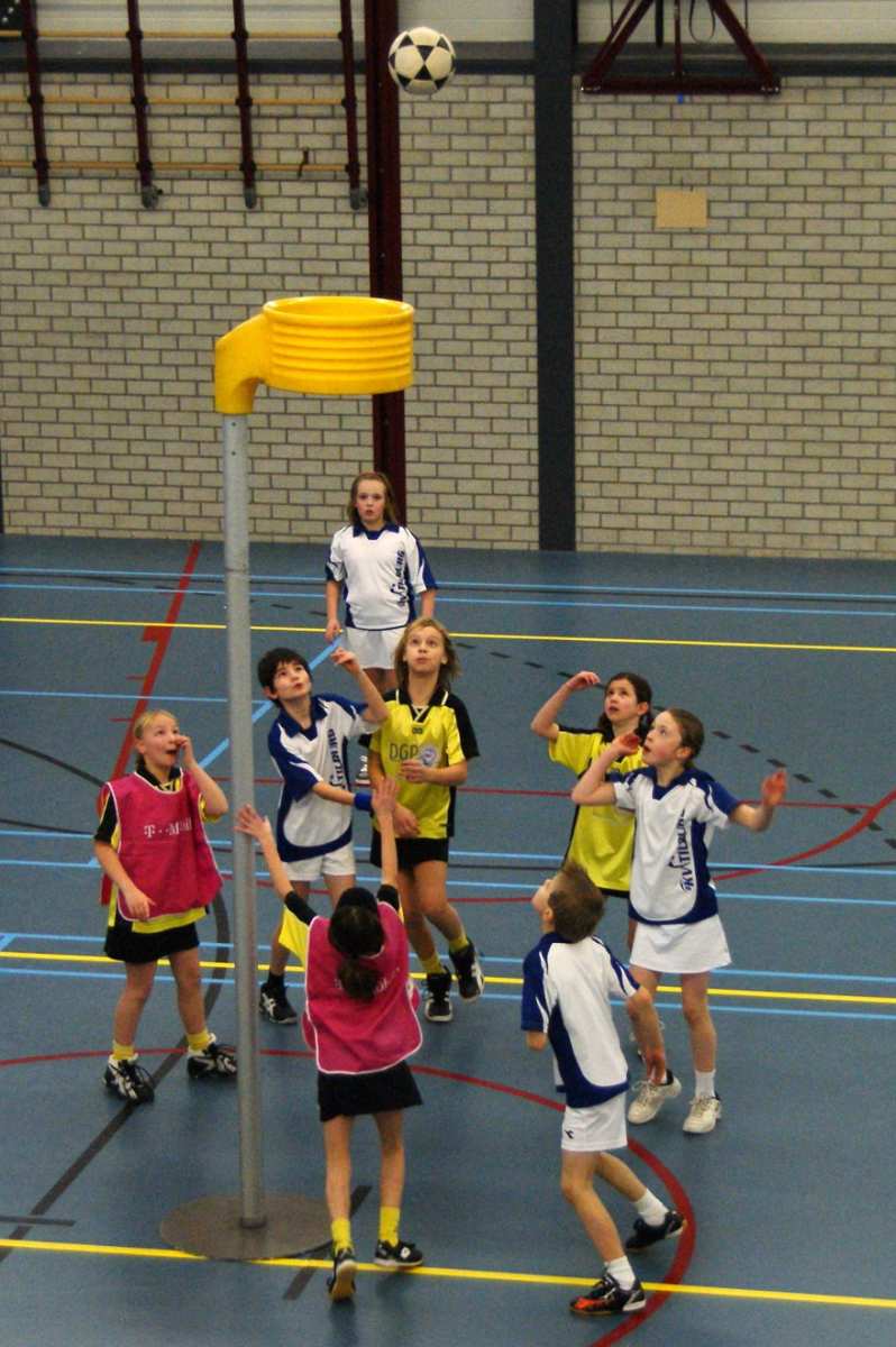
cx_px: 448
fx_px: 1683
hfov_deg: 29.8
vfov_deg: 43.6
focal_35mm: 45
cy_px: 674
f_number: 4
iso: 800
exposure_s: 1/160
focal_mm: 30
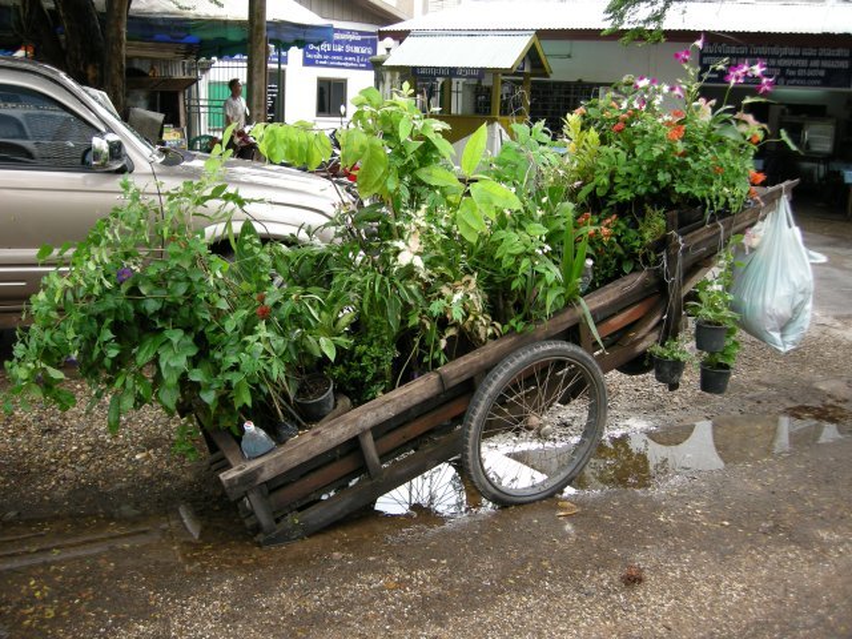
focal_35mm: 36
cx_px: 426
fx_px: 886
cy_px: 320
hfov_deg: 51.4
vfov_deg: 39.7
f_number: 3
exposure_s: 1/60.7
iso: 64
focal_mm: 7.5
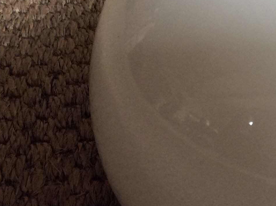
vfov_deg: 16.9
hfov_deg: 21.3
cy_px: 82
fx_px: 693
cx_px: 307
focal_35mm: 87
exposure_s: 1/25
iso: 80
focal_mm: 3.3
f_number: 2.4
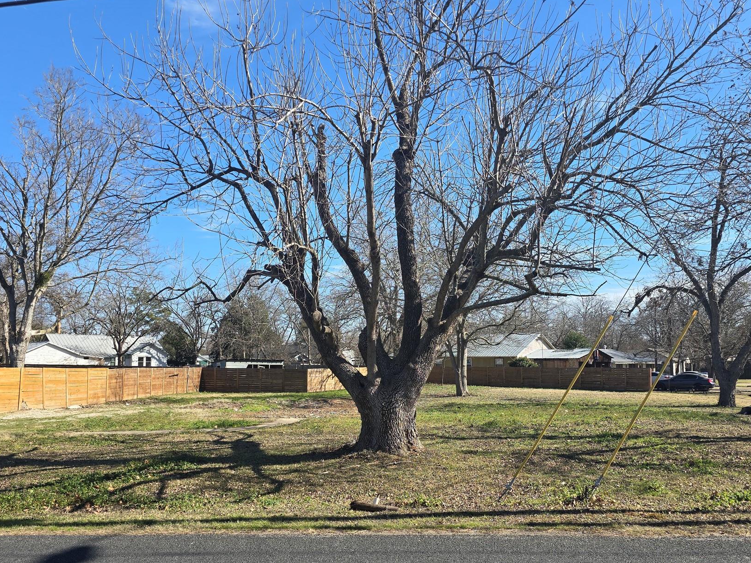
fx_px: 629
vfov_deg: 48.0
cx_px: 403
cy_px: 334
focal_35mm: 29
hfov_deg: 61.6
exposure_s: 1/560
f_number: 1.7
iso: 12
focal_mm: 6.3
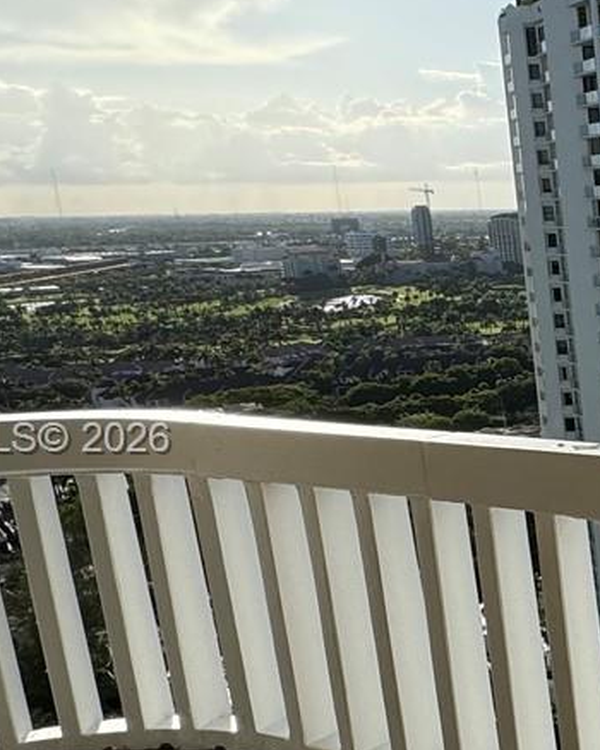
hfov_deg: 22.1
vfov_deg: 37.2
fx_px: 1109
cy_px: 441
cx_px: 1008
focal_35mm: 50
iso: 50
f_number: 2.2
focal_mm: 2.22
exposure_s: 1/2028
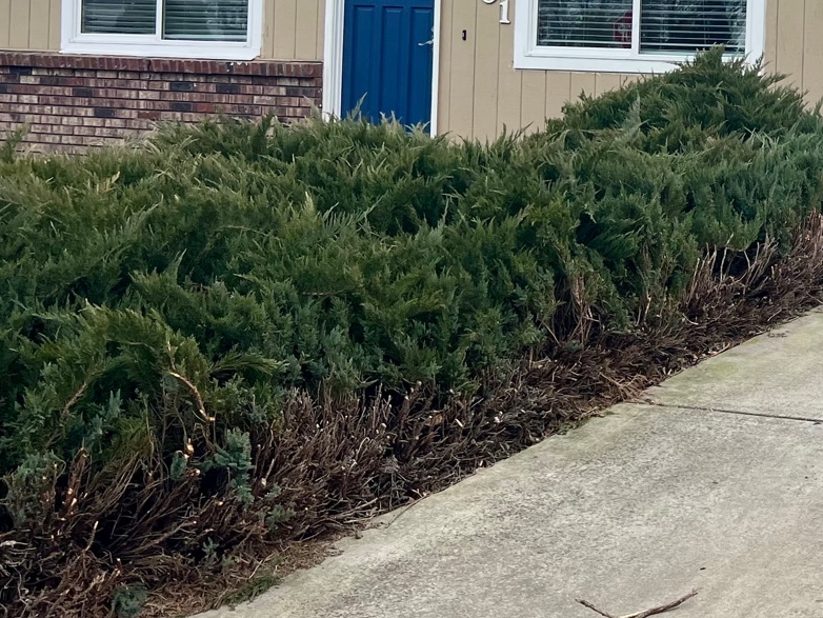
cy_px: 93
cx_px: 1060
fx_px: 1593
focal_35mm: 67
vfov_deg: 21.6
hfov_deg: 25.2
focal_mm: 5.7
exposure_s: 1/3831
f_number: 1.5
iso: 50
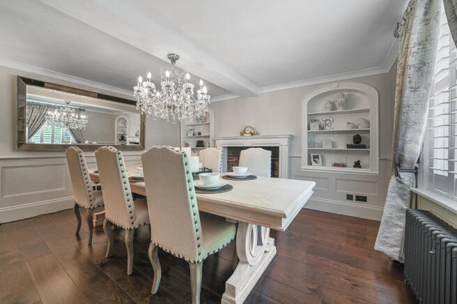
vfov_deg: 81.1
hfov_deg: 104.3
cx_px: 228
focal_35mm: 14
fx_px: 178
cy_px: 152
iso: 400
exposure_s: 1.3
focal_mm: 14
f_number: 8
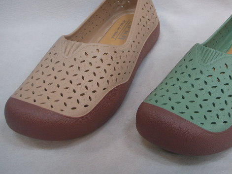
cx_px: 150
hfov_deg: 35.9
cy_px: 71
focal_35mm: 53
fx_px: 355
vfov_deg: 27.5
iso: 63
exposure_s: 1/15
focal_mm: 6.6
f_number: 3.5
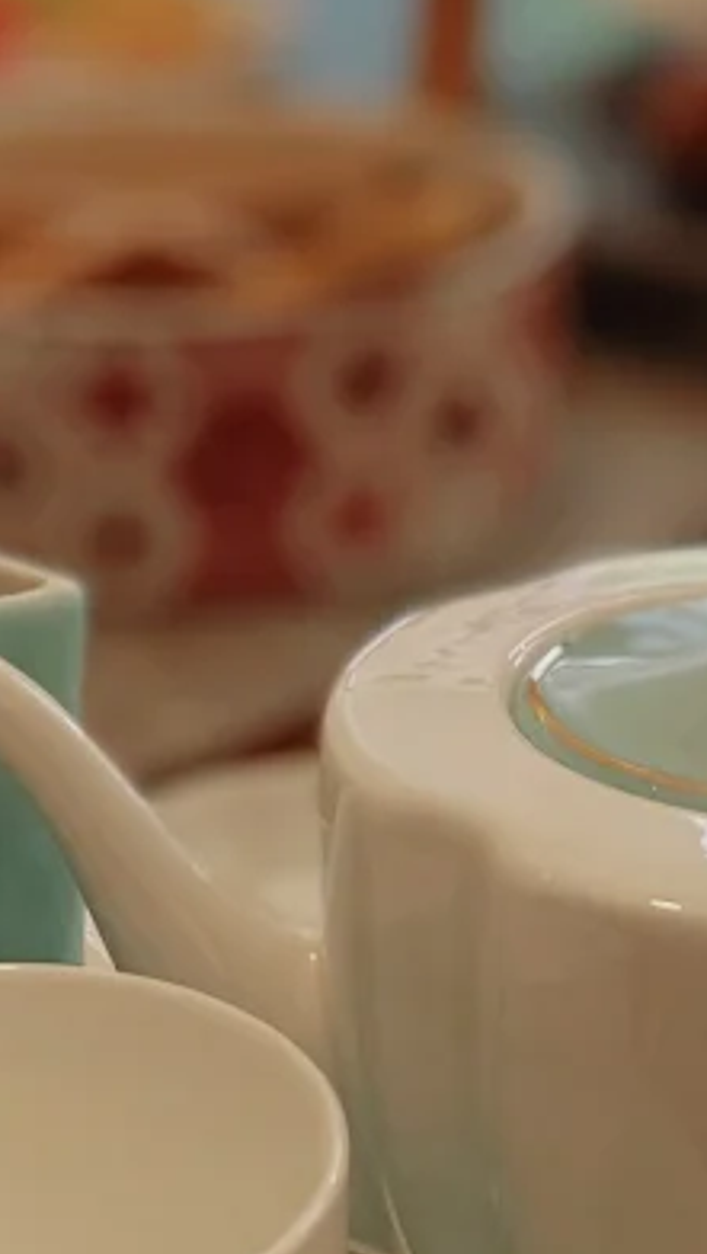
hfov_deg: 11.6
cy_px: -10
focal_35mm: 104
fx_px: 3460
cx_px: 150
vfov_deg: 19.9
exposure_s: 1/100
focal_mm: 4.2
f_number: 1.6
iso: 80
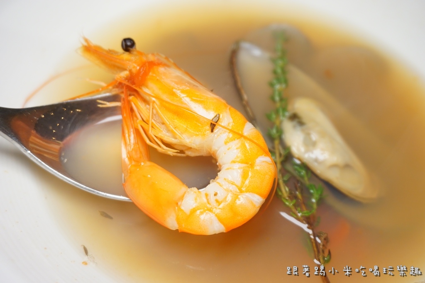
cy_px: 142
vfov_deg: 33.0
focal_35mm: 40
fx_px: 478
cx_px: 212
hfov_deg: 47.9
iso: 500
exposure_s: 1/60
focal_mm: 27
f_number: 4.5
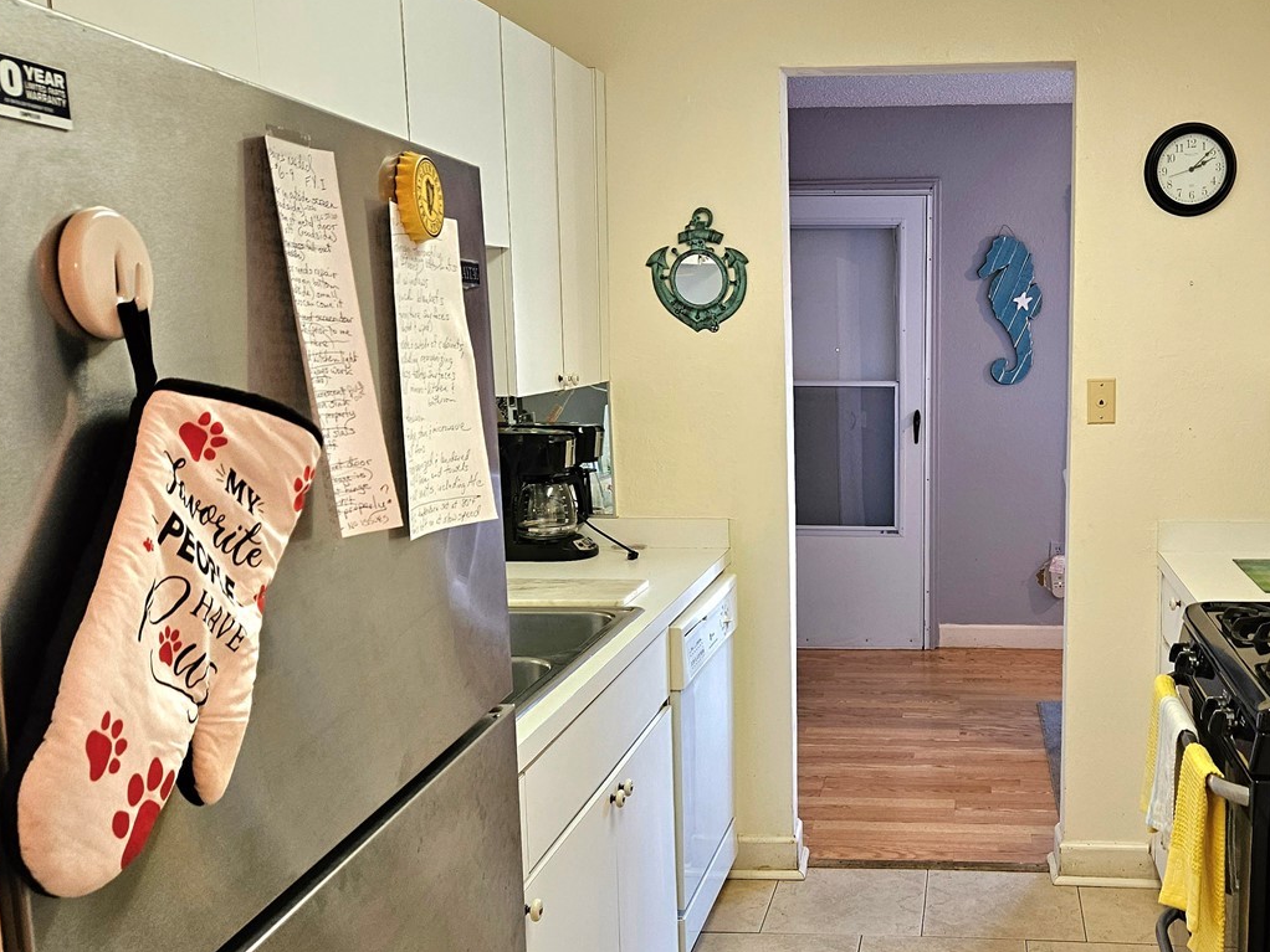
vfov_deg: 39.6
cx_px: 876
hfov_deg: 50.2
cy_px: 549
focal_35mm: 36
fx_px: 1321
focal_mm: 5.4
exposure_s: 1/120
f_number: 1.8
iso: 320
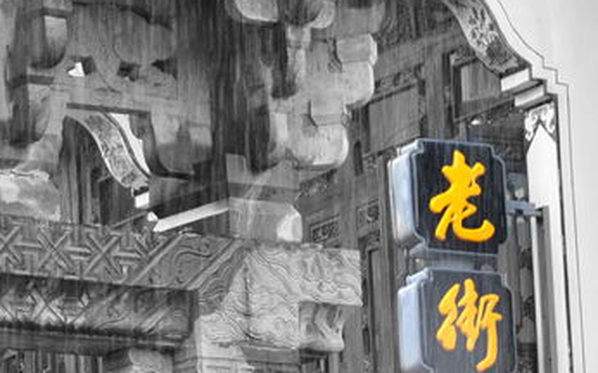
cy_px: 346
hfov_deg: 7.5
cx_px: 133
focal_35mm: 281
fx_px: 4578
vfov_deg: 4.7
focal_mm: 62
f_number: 4.2
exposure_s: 1/100
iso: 400
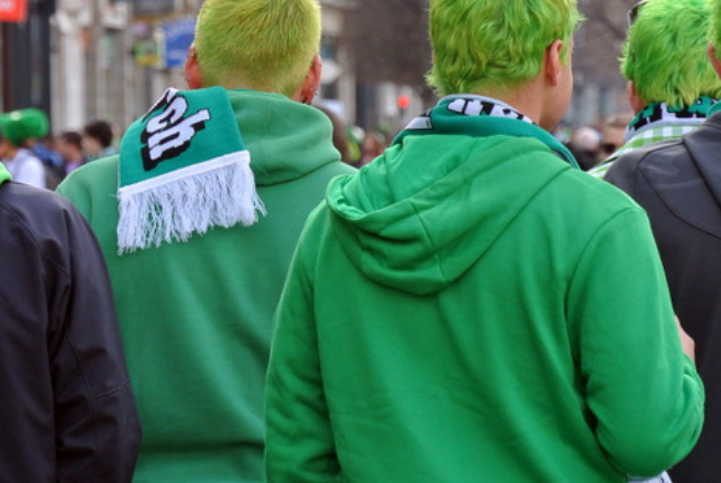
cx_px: 204
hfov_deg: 5.5
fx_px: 7440
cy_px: 98
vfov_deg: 3.7
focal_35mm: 371
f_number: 5.6
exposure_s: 1/400
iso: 400
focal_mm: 80.1
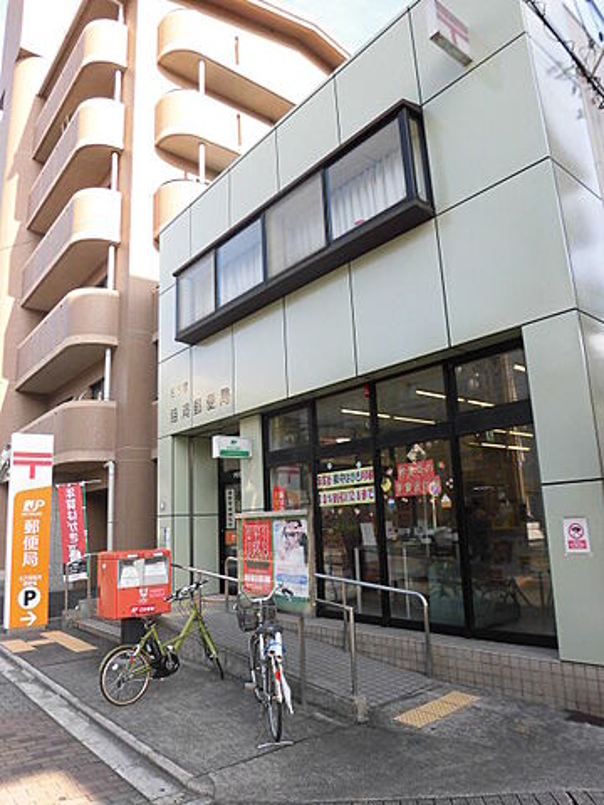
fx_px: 558
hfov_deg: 56.8
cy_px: 402
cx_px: 302
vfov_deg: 71.6
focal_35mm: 24
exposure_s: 1/250
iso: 100
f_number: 3.1
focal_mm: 4.3
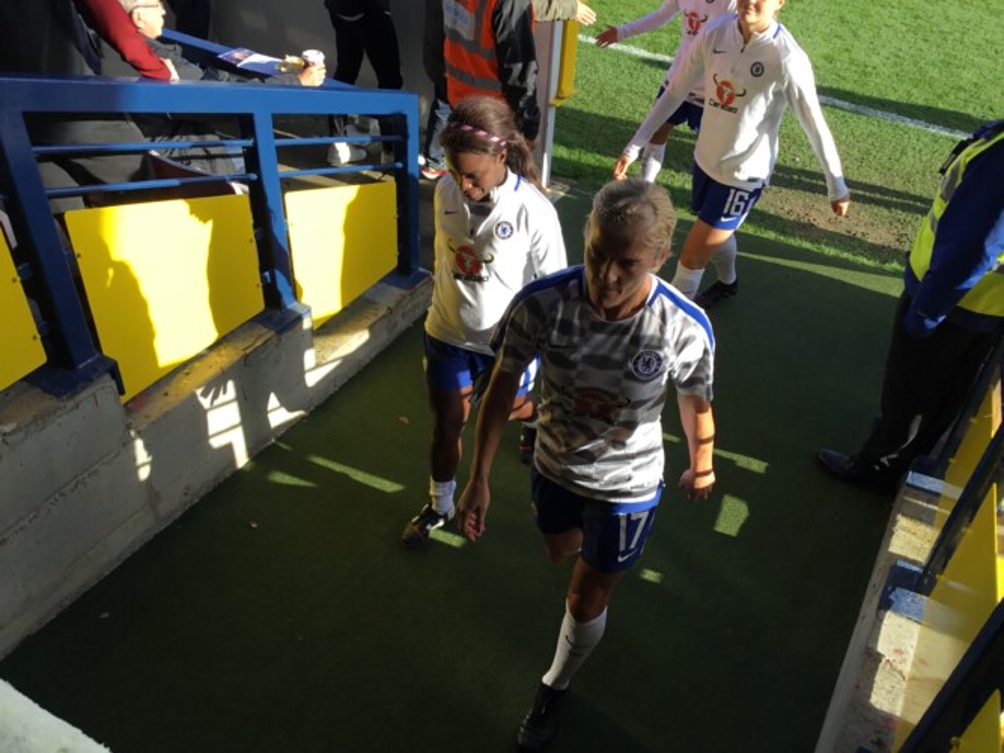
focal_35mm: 31
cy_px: 376
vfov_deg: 45.4
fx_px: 899
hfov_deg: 58.4
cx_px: 502
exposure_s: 1/345
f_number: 2.4
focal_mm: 3.3
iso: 25
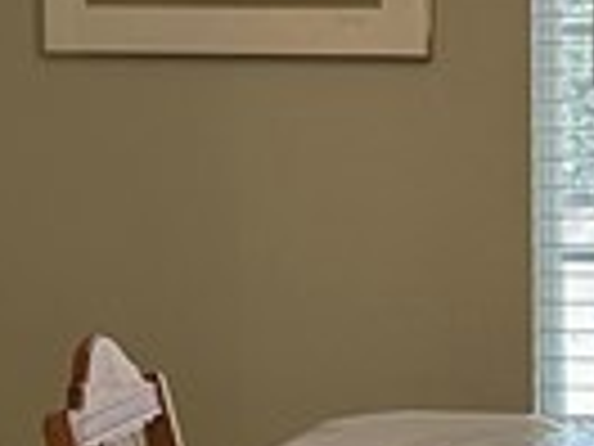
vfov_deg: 8.0
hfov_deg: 10.6
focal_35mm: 186
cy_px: 333
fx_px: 3192
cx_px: 162
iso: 125
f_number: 1.78
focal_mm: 6.86
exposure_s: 1/120
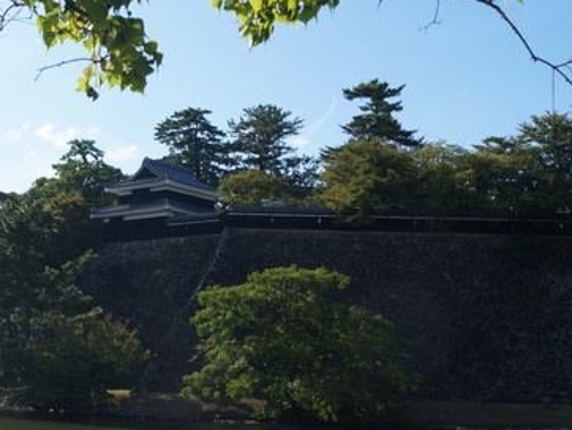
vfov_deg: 27.5
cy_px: 197
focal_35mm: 53
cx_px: 197
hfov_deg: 35.8
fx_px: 876
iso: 100
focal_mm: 24
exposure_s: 1/125
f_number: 11
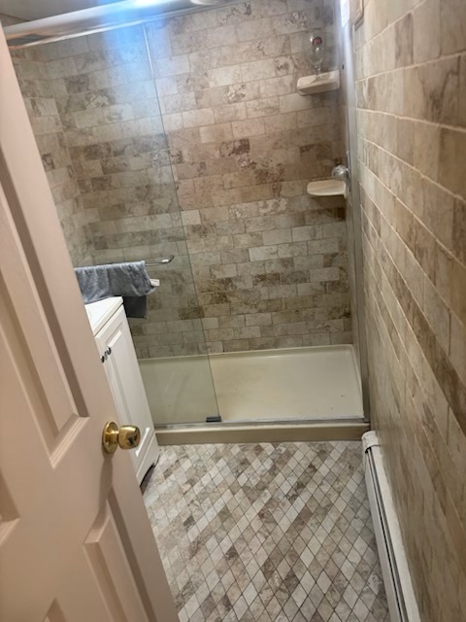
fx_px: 467
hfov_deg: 53.1
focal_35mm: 26
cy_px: 311
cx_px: 233
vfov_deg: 67.3
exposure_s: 1/60
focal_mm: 5.96
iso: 125
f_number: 1.6
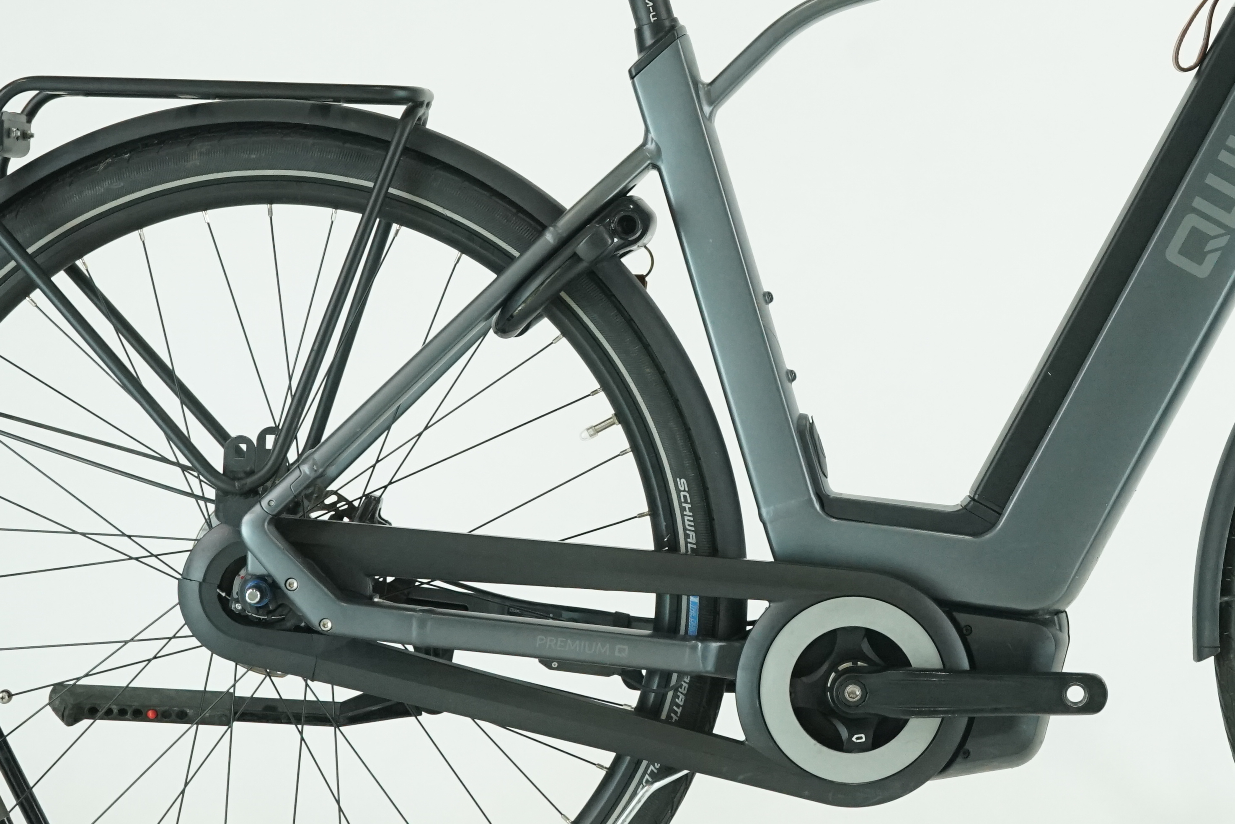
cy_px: 264
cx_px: 971
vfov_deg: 11.8
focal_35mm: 116
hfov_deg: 17.5
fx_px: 3980
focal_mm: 57
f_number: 7.1
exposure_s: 1/200
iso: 2500
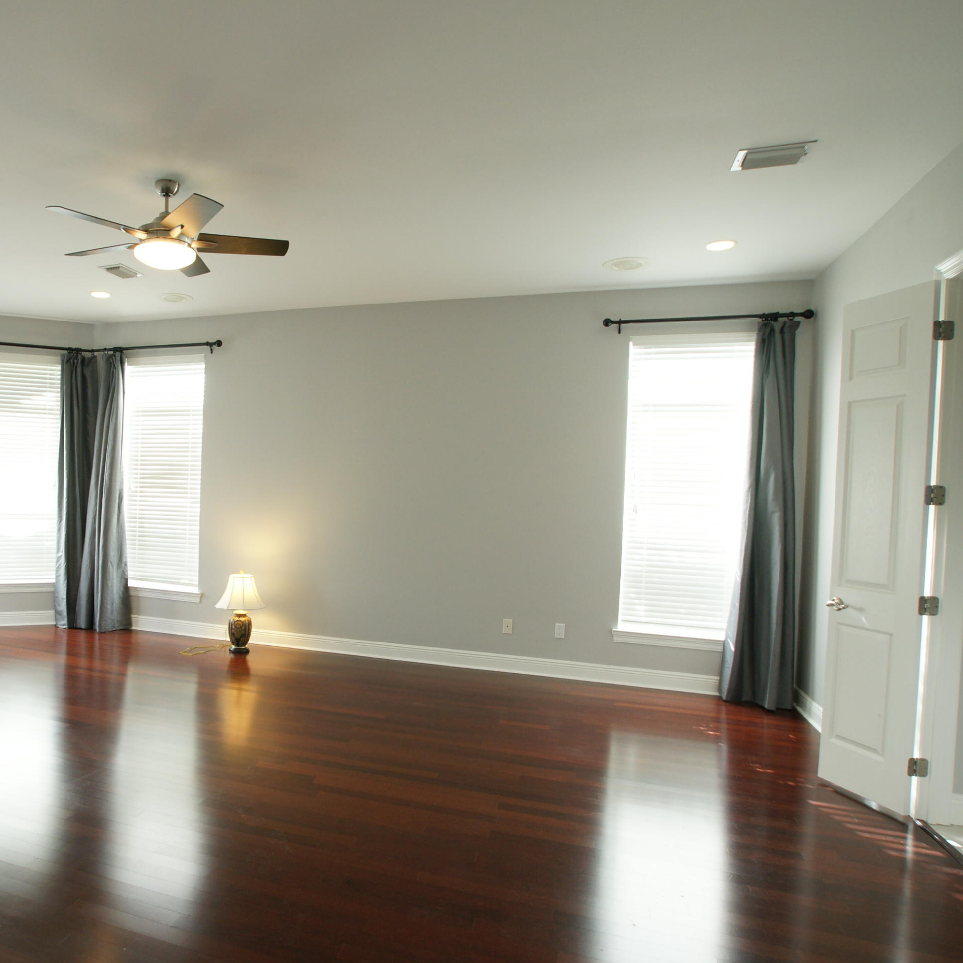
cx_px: 293
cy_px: 490
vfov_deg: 70.5
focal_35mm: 22
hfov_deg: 67.8
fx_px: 682
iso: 250
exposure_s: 1/30
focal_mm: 11
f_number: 4.5
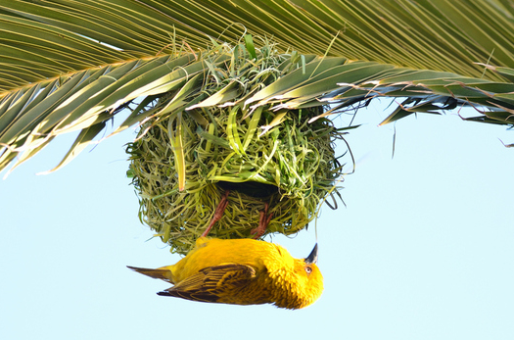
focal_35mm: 420
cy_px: 199
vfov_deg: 3.3
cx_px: 284
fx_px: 5980
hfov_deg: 4.9
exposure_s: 1/250
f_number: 5.3
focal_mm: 210
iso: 400
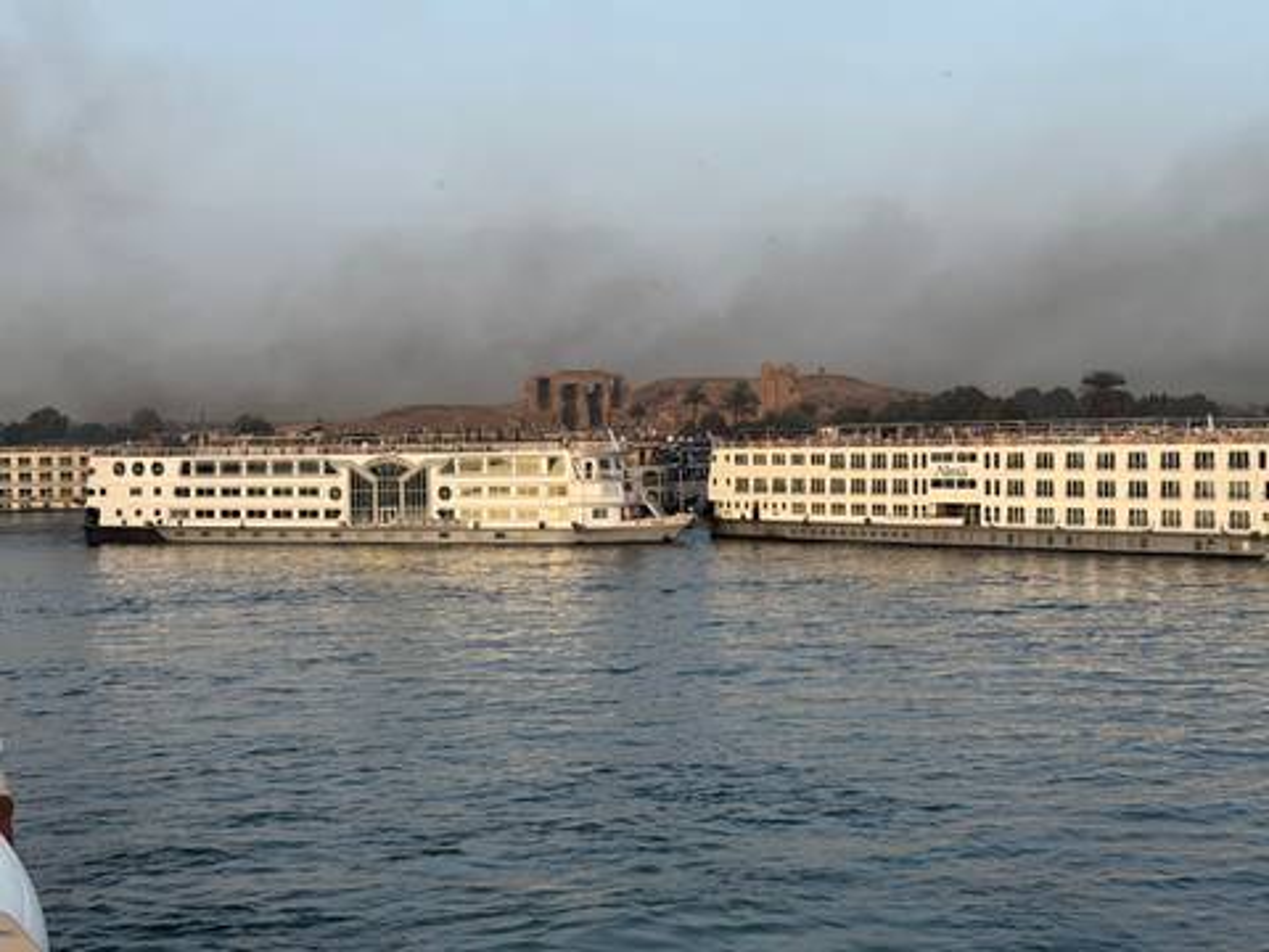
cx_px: 634
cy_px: 476
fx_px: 1760
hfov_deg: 39.7
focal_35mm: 48
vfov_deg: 30.3
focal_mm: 6.76
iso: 64
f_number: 1.78
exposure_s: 1/888
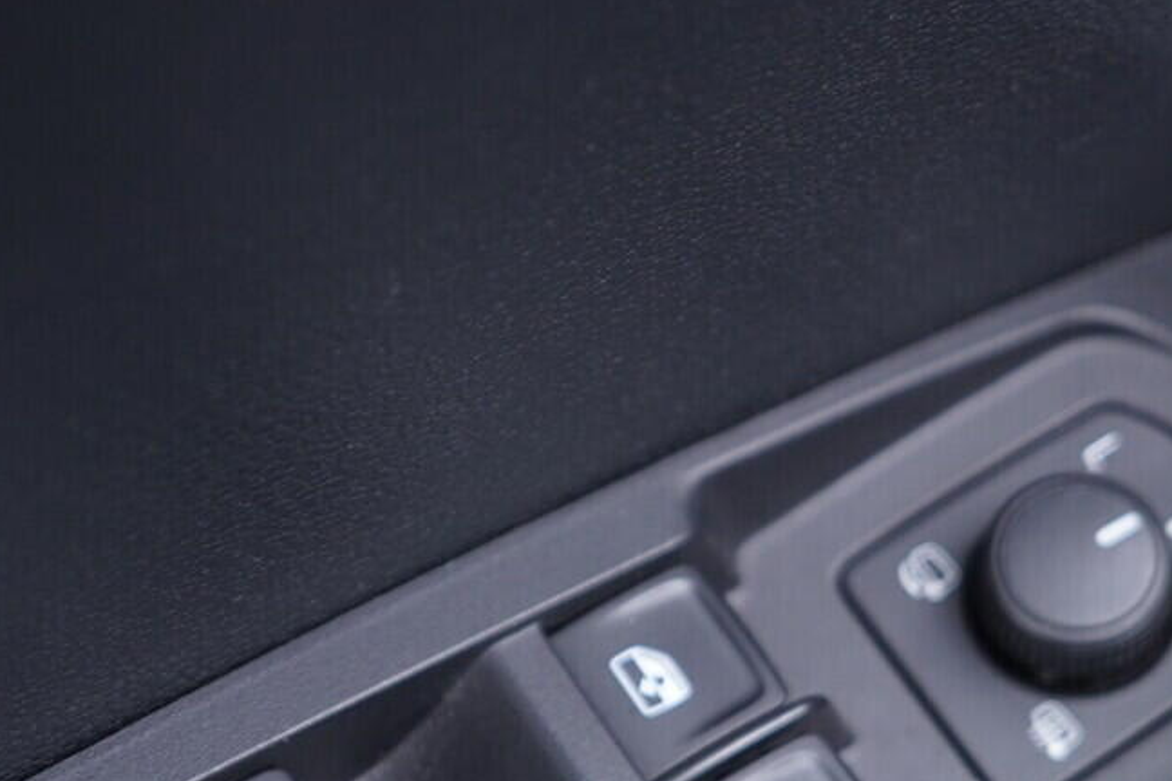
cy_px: 644
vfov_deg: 16.9
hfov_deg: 25.3
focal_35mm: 80
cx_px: 673
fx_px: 2604
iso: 400
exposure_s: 1/40
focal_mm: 24
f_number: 2.8
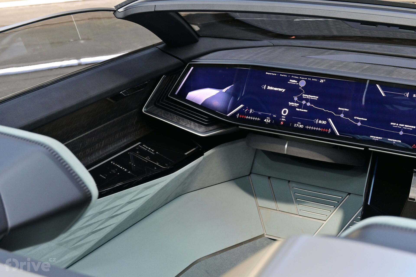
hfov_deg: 27.0
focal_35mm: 75
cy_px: 138
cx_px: 208
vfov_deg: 18.2
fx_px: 867
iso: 560
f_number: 6.3
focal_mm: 50
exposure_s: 1/80
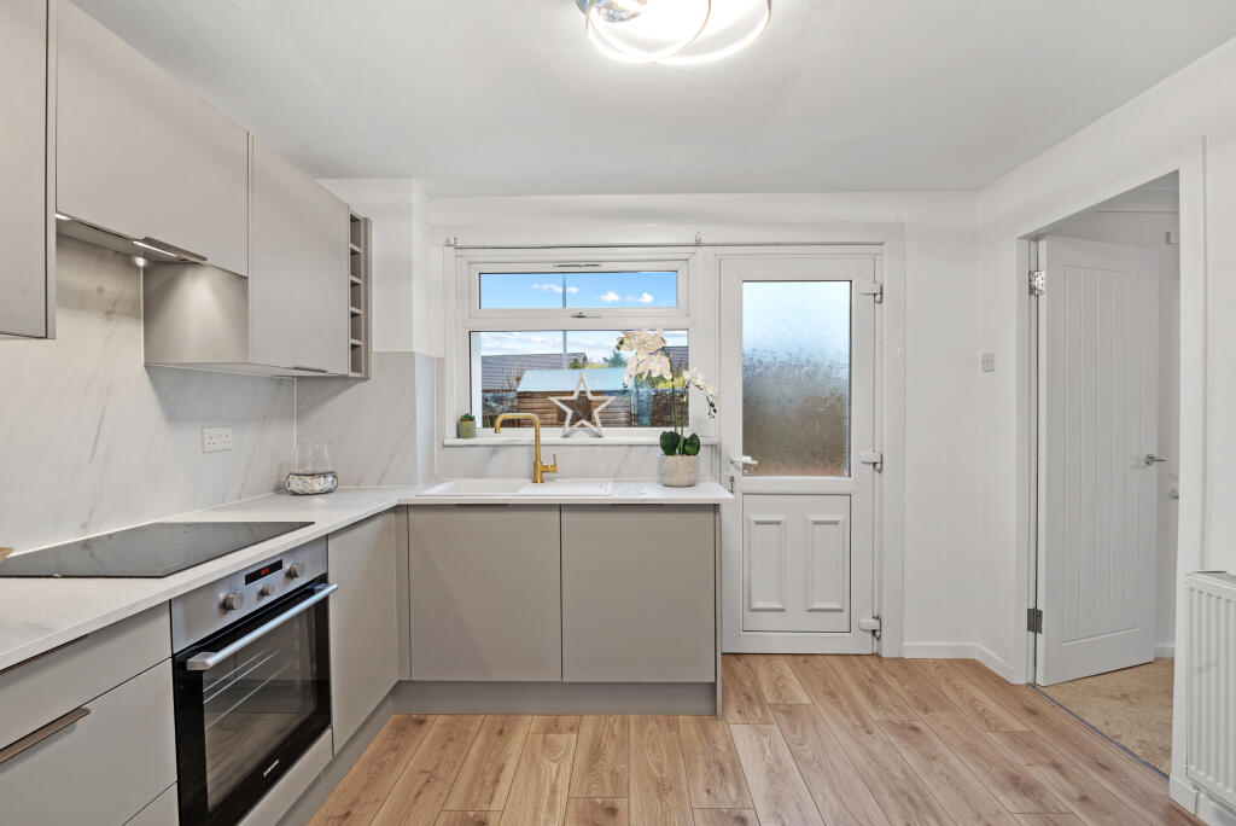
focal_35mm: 16
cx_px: 618
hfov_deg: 96.7
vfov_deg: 73.8
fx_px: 550
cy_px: 413
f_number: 9
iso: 250
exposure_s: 1/1.67
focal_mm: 16
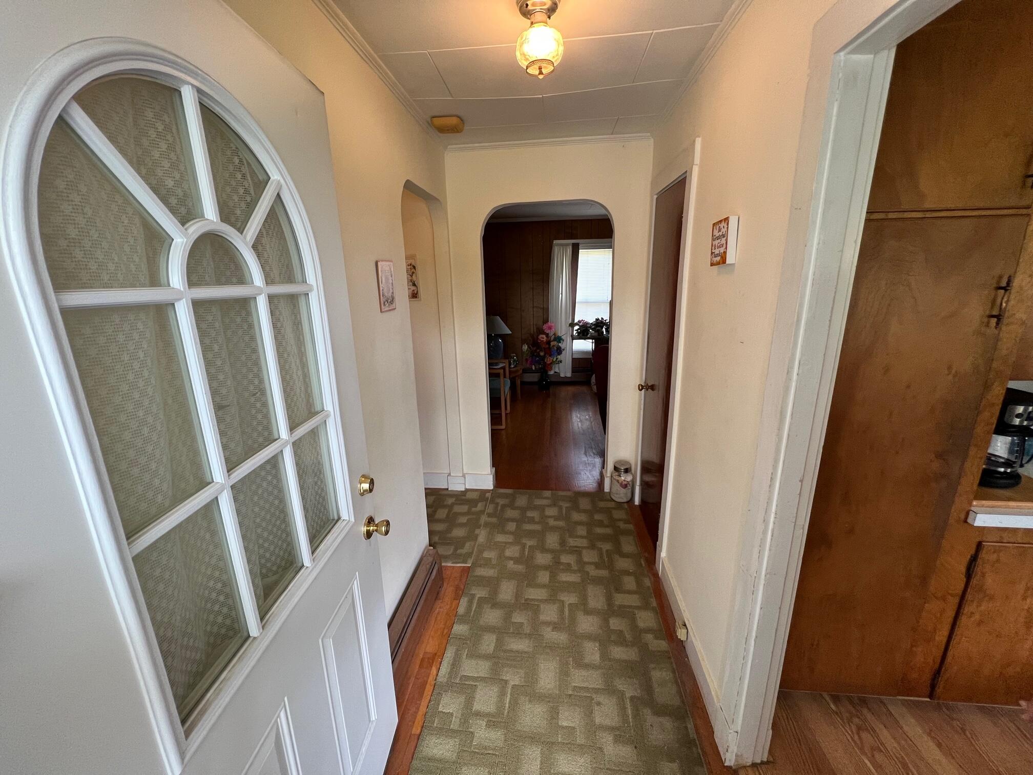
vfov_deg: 89.9
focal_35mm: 13
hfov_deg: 106.2
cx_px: 516
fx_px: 388
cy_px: 388
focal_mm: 1.57
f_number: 1.8
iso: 125
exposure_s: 1/120
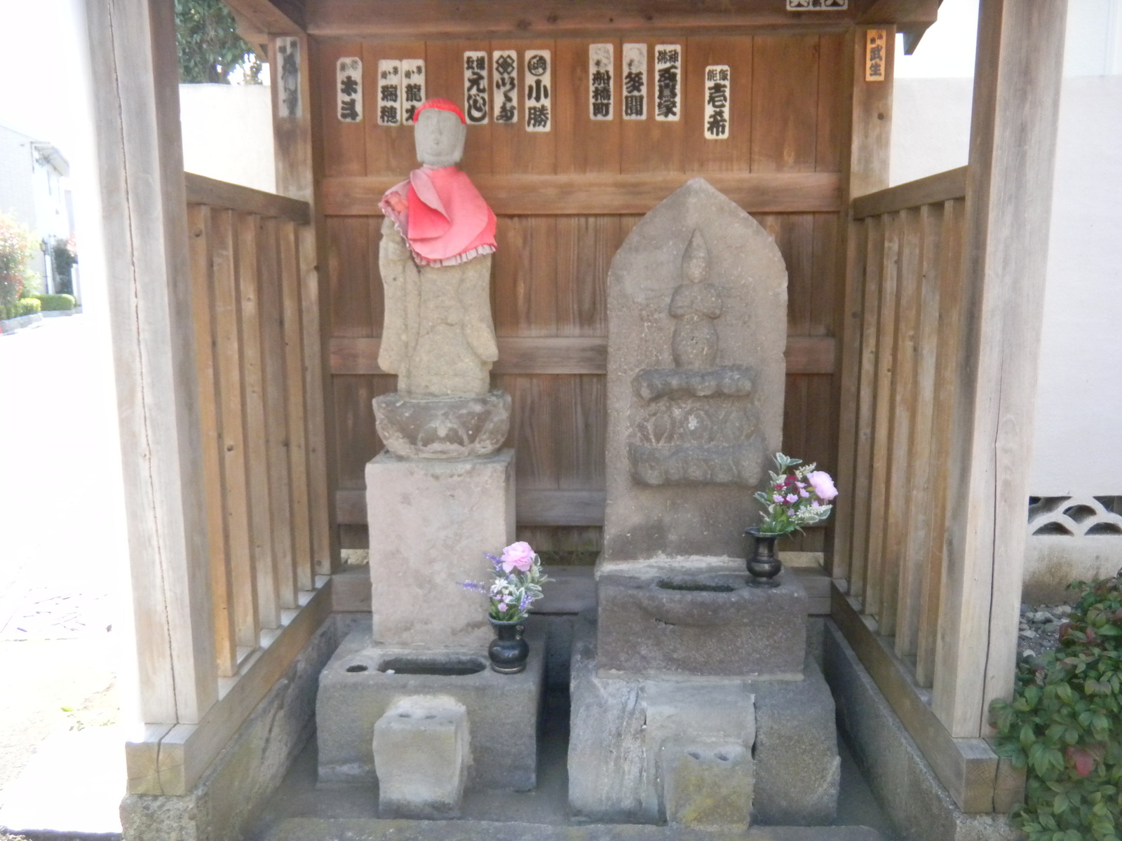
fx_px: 908
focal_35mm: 28
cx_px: 561
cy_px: 420
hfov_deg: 63.4
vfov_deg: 49.7
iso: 423
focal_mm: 5
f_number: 3.9
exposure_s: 1/257
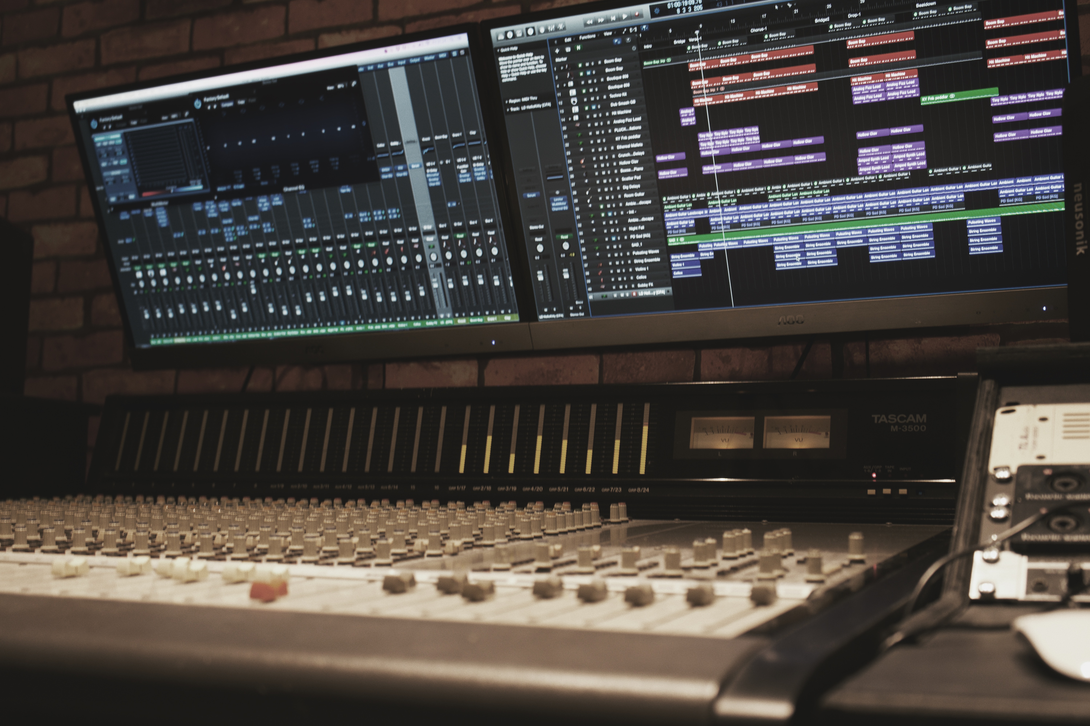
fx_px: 1302
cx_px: 545
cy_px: 363
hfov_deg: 45.4
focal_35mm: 43
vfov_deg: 31.2
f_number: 5
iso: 200
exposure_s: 1/8
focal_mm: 43
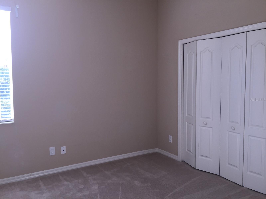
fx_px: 223
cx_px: 133
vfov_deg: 48.2
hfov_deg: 61.7
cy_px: 100
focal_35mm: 29
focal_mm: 4.15
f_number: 2.2
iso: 40
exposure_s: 1/120
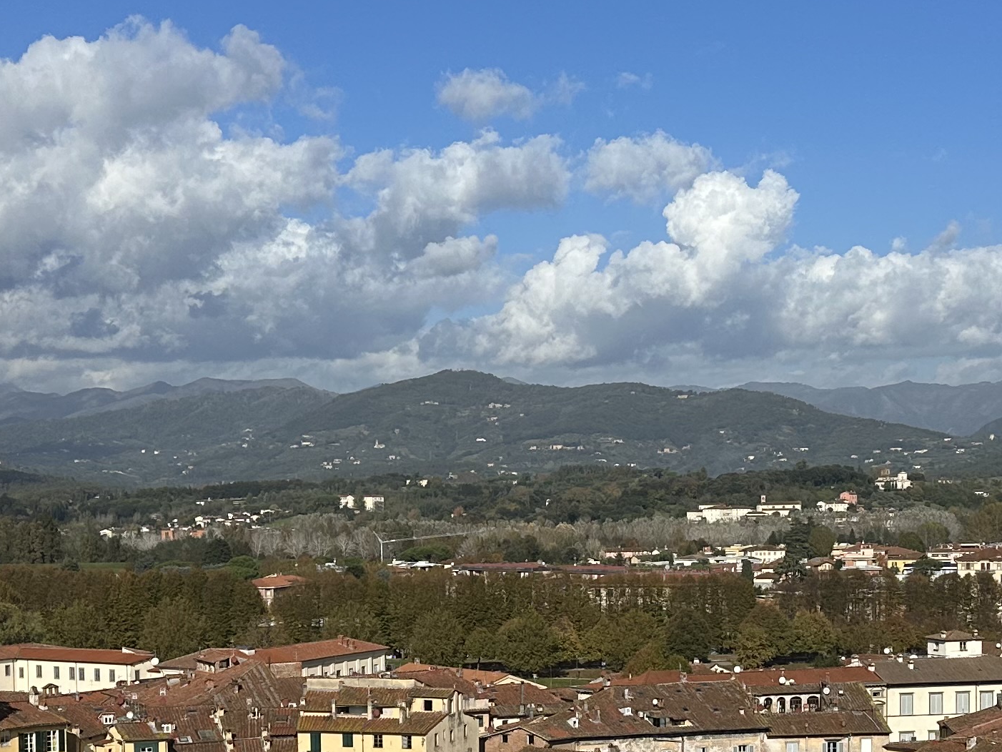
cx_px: 510
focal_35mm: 69
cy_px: 613
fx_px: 1998
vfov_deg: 21.0
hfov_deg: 28.2
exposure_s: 1/10753
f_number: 1.78
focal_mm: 6.86
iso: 80
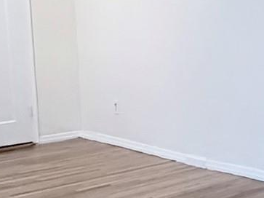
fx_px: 602
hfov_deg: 16.7
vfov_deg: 18.5
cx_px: 561
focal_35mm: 79
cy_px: 53
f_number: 2.2
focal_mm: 2.22
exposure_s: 1/60
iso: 1250
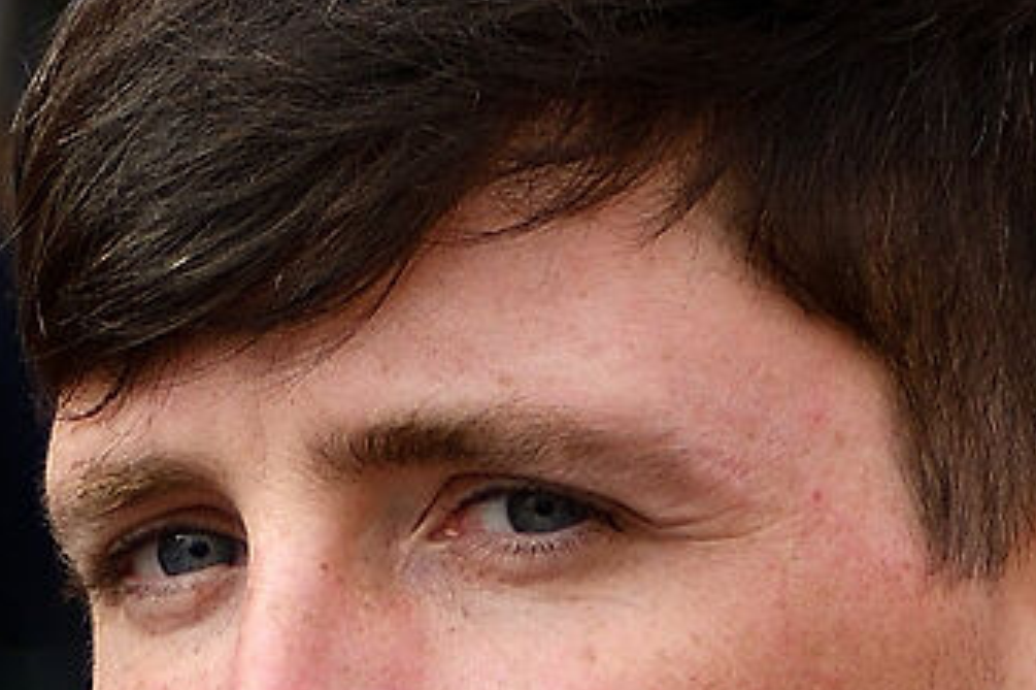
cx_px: 365
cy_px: 1968
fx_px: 37736
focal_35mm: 1312
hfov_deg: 1.6
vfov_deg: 1.0
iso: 140
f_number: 5
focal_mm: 122
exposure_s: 1/200
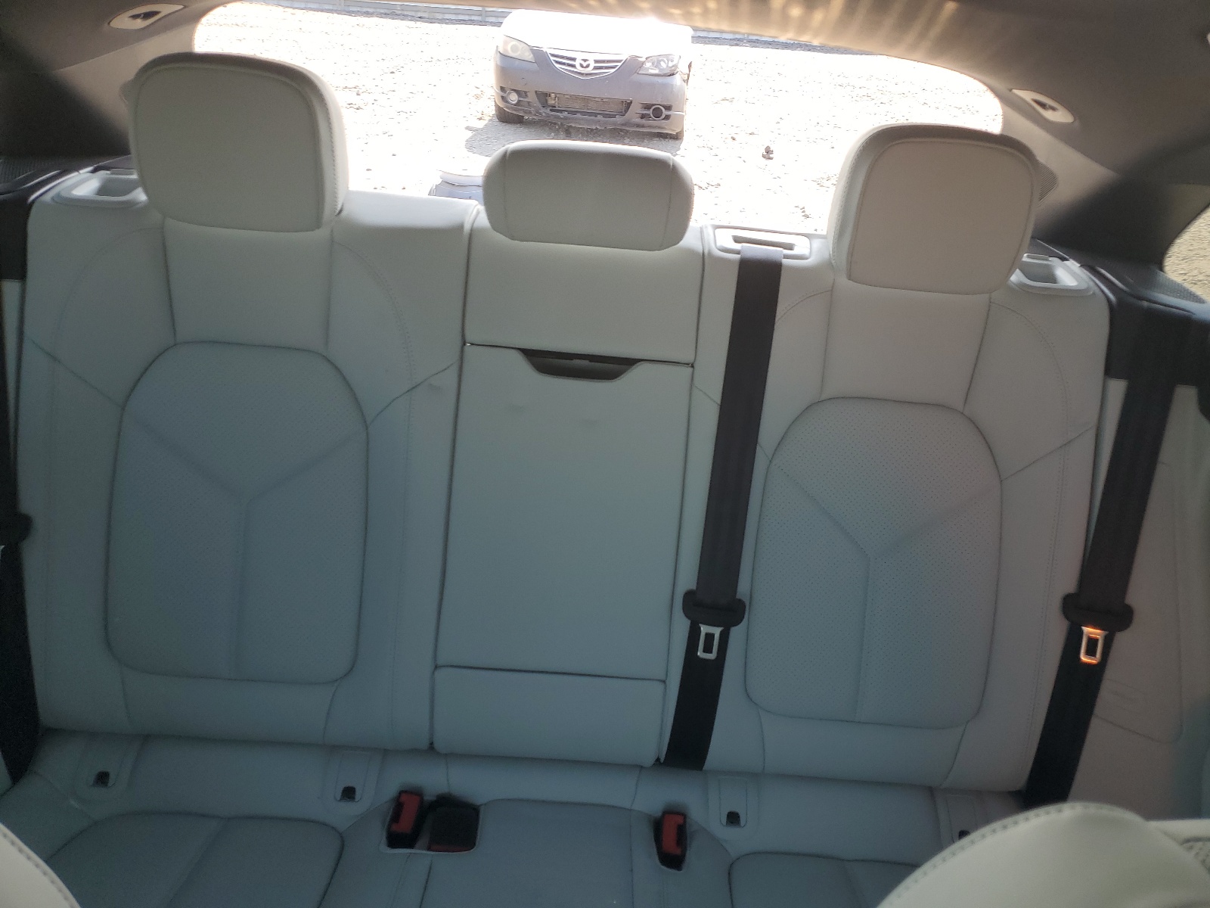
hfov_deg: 67.3
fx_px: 909
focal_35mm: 26
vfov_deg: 53.1
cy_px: 454
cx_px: 605
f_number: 1.5
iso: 50
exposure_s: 1/286
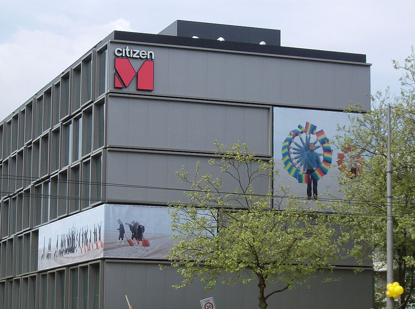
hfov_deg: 18.3
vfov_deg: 13.7
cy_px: 154
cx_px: 208
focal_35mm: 108
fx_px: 1292
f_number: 7.8
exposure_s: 1/315
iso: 100
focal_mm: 18
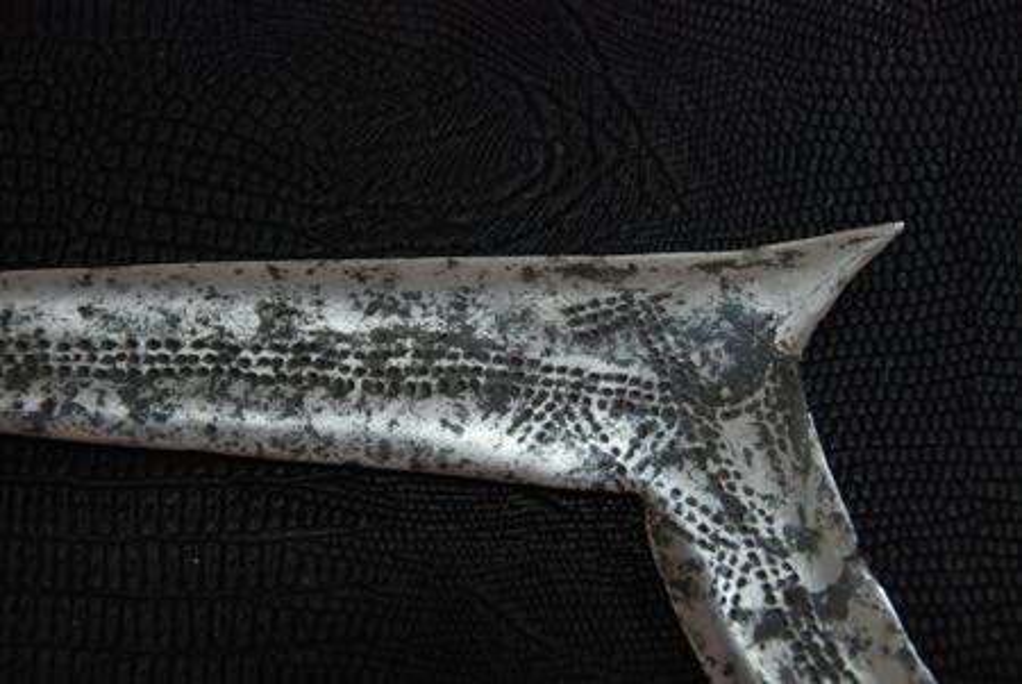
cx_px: 511
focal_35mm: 105
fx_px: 2984
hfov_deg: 19.4
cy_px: 342
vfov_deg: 13.1
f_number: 5
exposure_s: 1/13
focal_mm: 70
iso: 400
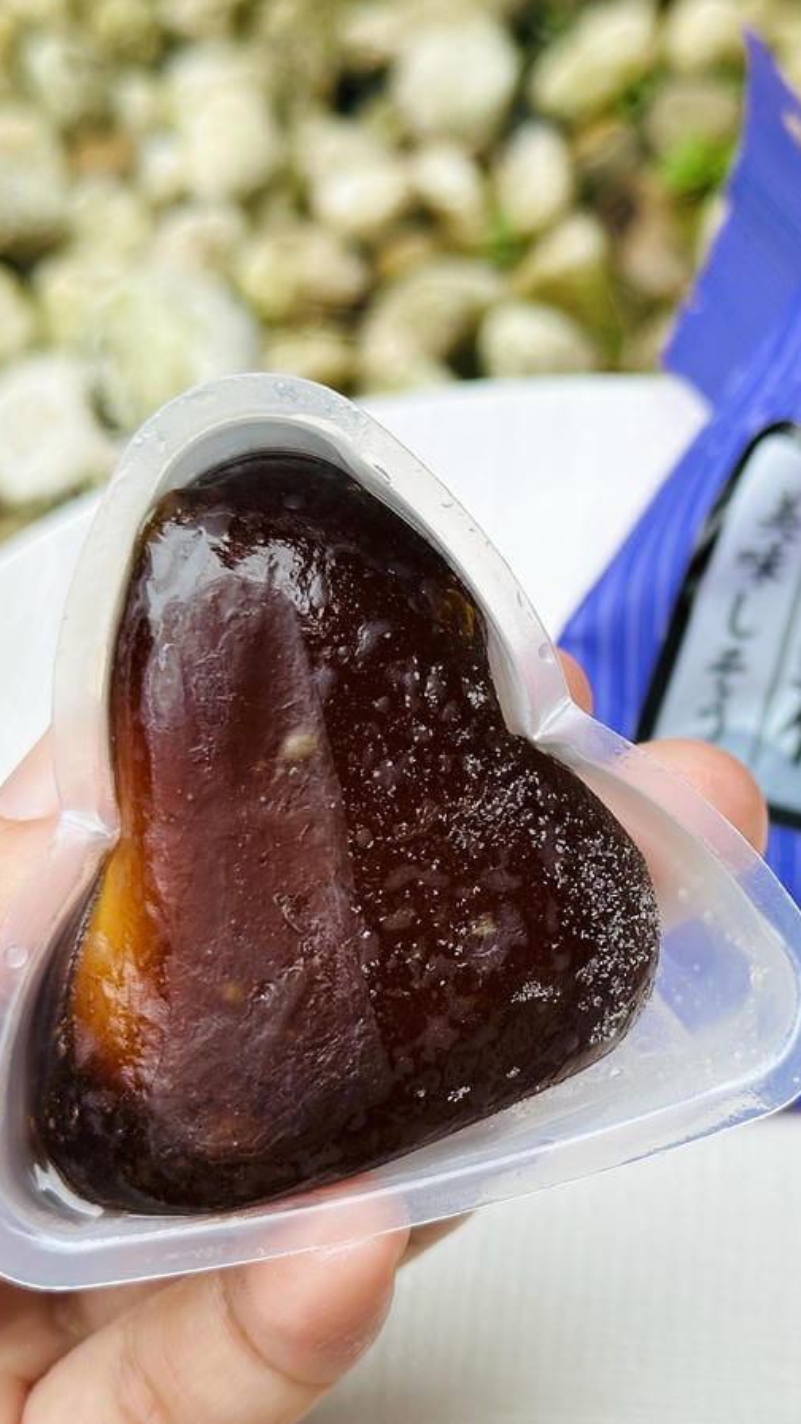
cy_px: 712
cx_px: 590
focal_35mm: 70
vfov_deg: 30.2
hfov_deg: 17.1
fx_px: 2643
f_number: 1.78
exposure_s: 1/1185
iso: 64
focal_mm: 6.86
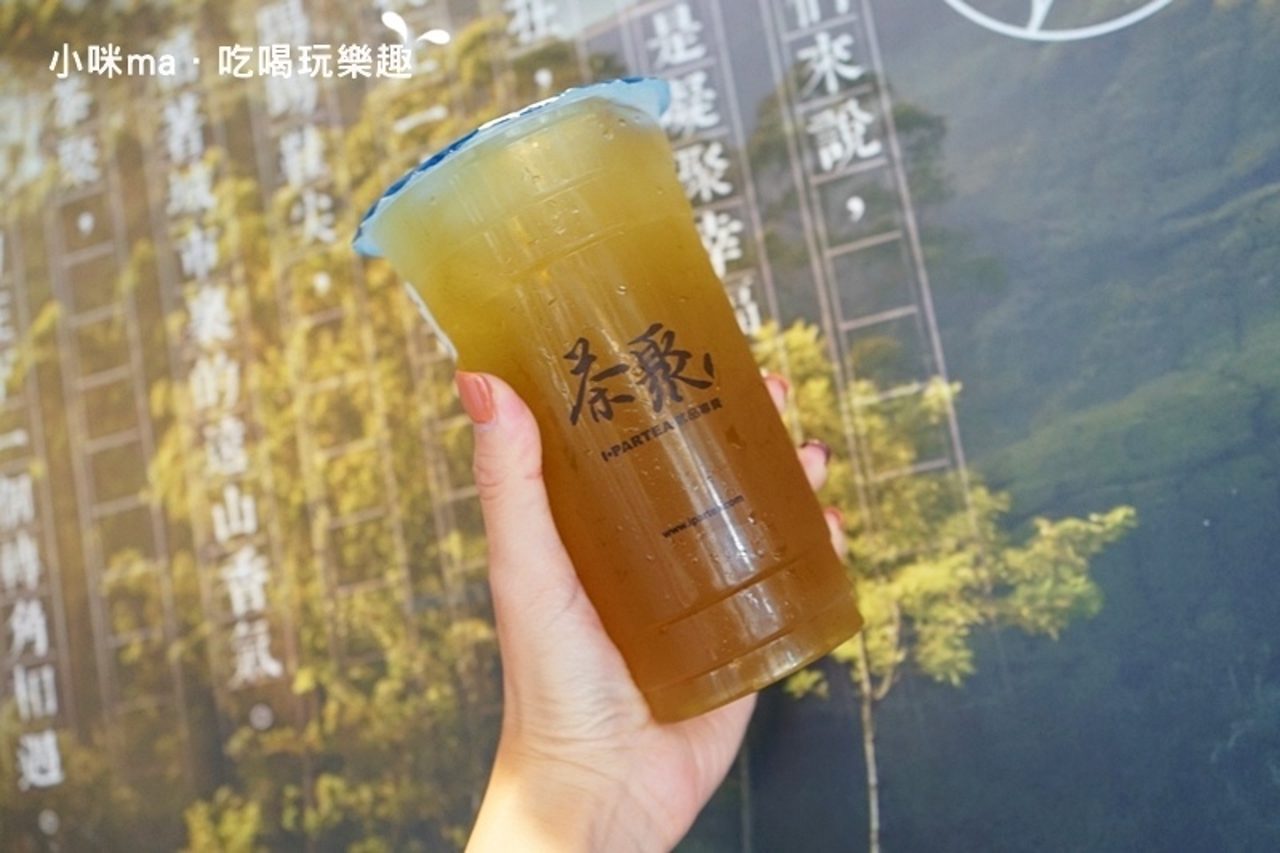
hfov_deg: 46.4
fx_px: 1493
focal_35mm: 42
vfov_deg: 31.9
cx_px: 640
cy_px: 426
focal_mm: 42
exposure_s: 1/60
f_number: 4.5
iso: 800
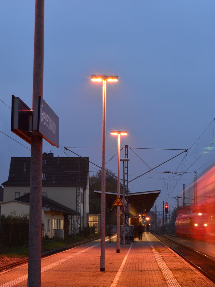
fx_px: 836
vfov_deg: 19.4
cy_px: 144
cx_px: 179
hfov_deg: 14.5
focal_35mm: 101
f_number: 9
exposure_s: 4
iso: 100
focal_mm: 46
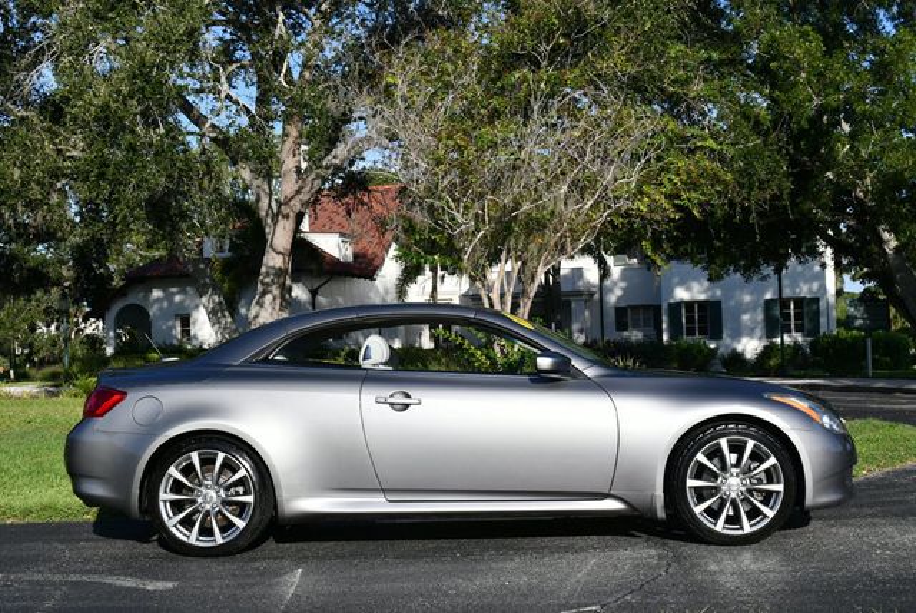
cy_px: 306
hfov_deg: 38.2
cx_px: 458
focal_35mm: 52
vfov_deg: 26.0
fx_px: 1324
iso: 100
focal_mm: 26
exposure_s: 1/320
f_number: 9
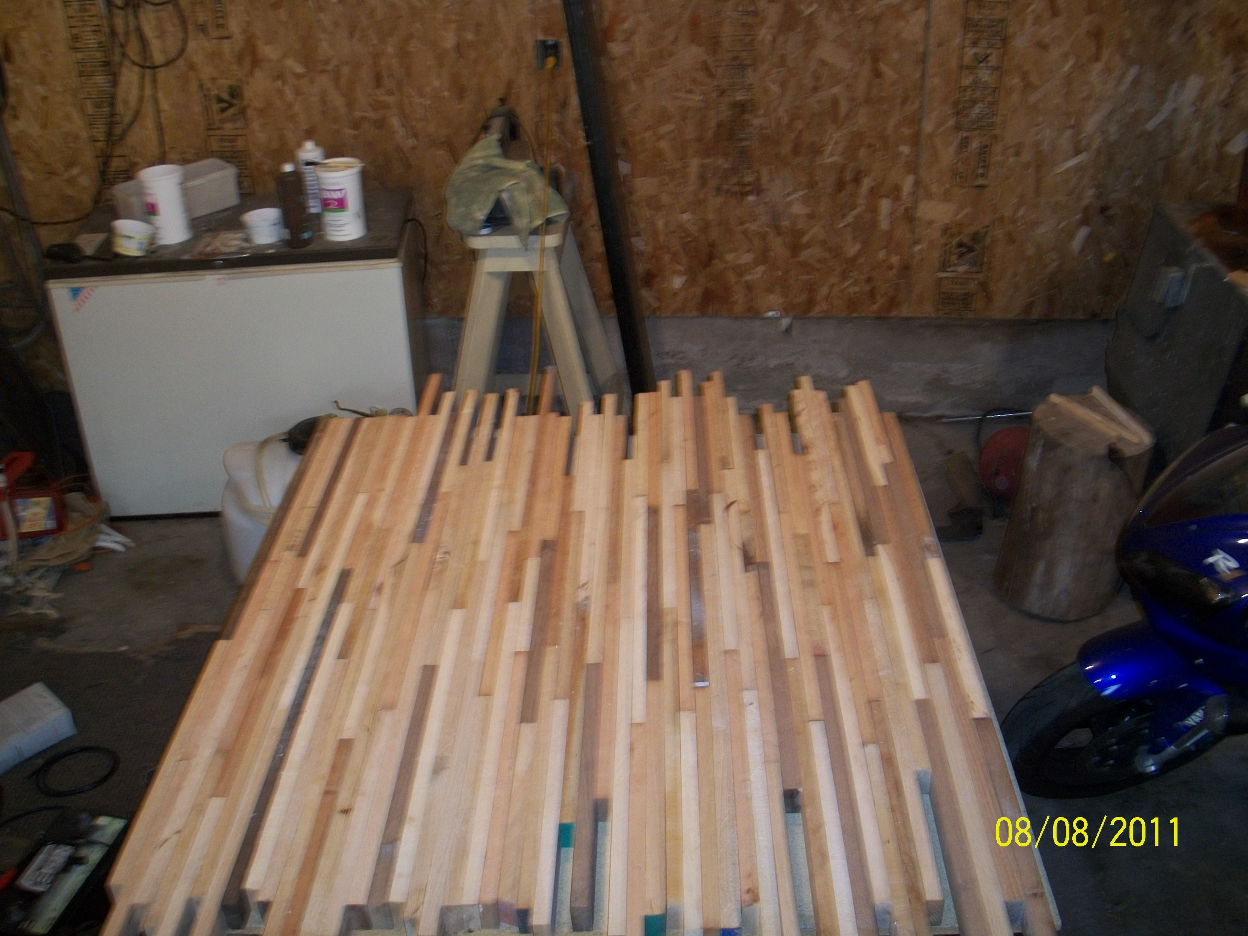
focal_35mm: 35
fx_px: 1262
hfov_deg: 52.6
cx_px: 624
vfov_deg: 40.7
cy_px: 468
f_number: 3.1
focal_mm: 6.3
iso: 160
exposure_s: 1/30
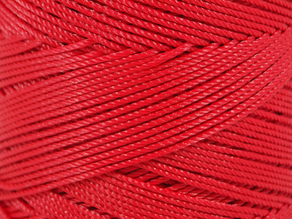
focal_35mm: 200
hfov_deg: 9.9
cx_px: 146
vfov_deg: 7.4
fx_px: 1688
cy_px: 110
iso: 125
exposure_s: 1/80
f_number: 3.5
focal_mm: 50.8
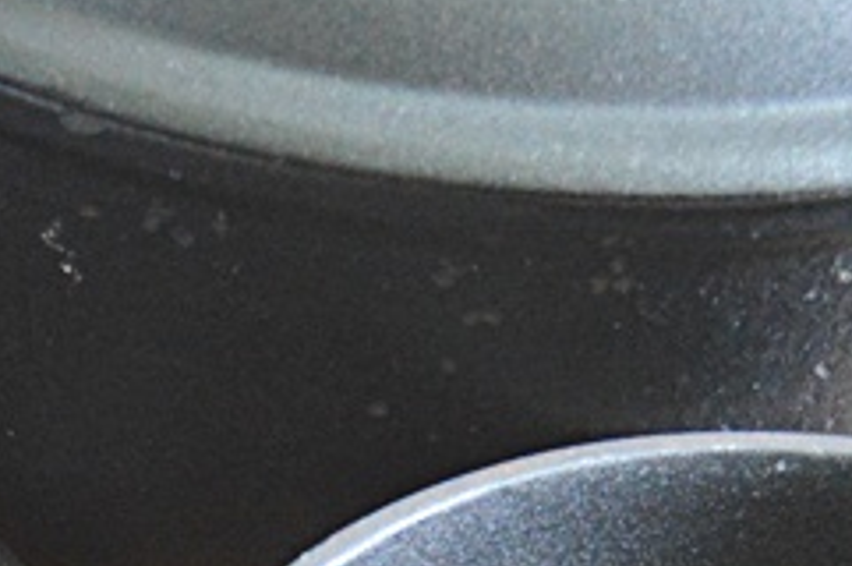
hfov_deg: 12.5
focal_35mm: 162
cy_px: 904
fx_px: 3829
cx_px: -57
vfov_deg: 8.2
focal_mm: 26
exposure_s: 1/50
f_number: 4
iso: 3200
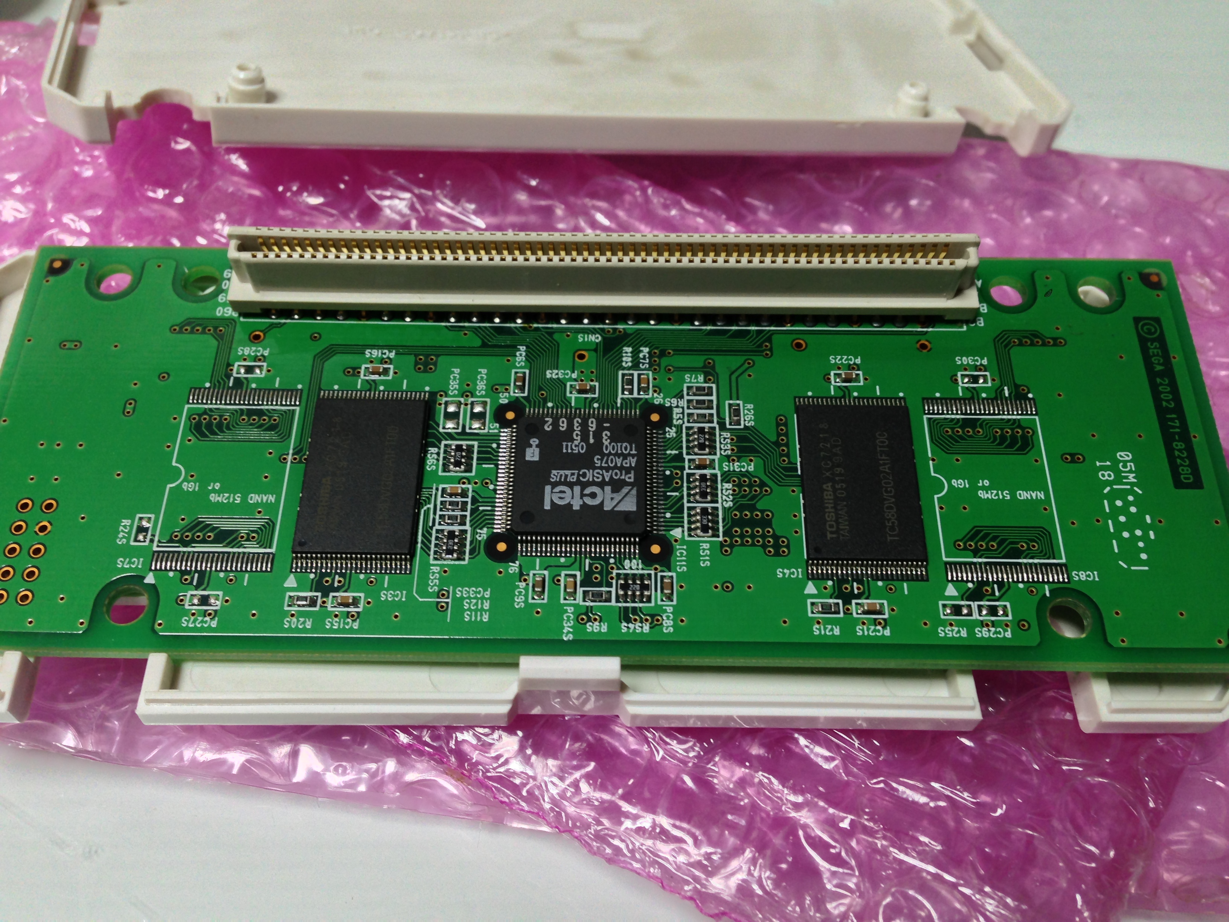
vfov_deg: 42.9
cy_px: 461
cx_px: 614
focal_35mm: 33
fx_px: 1172
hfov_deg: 55.4
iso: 50
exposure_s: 1/20
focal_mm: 4.13
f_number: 2.4
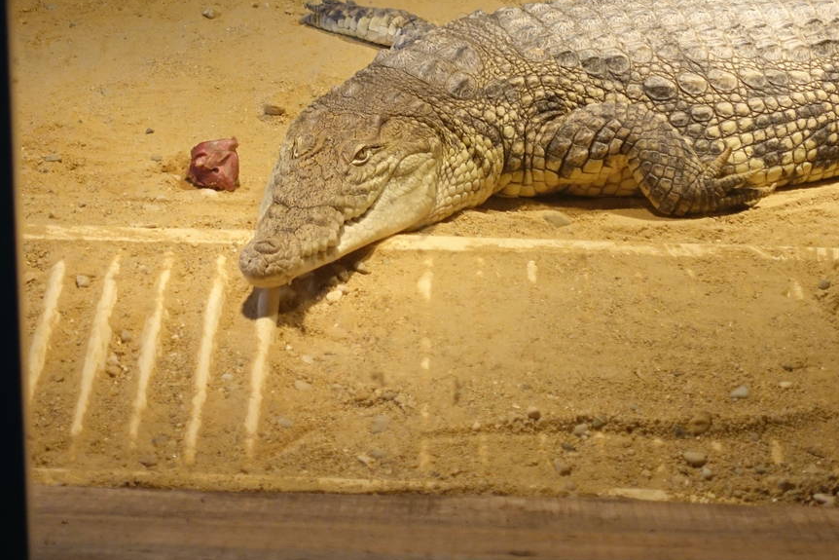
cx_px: 326
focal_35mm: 130
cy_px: 71
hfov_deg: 15.8
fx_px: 3030
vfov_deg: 10.5
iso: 800
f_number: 2.8
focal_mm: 25.7
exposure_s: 1/80
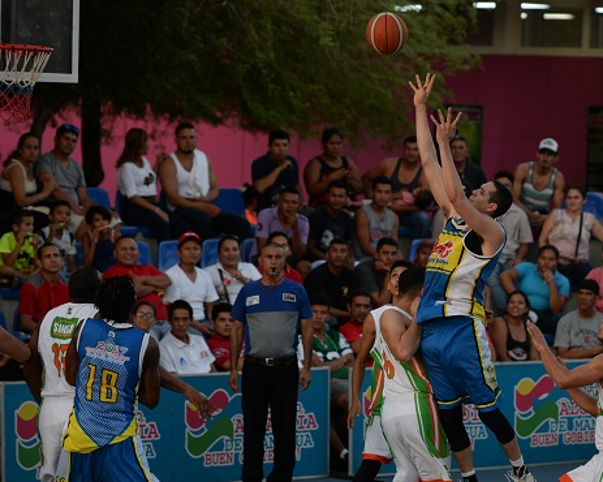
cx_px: 397
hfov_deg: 9.1
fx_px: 3800
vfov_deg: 7.3
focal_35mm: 213
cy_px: 292
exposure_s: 1/1250
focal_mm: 150
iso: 800
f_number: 2.8
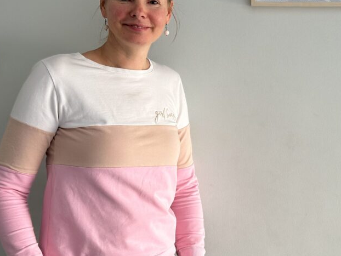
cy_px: 112
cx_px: 275
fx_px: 779
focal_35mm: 79
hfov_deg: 24.3
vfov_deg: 18.7
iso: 100
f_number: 1.78
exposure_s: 1/121
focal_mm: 6.86
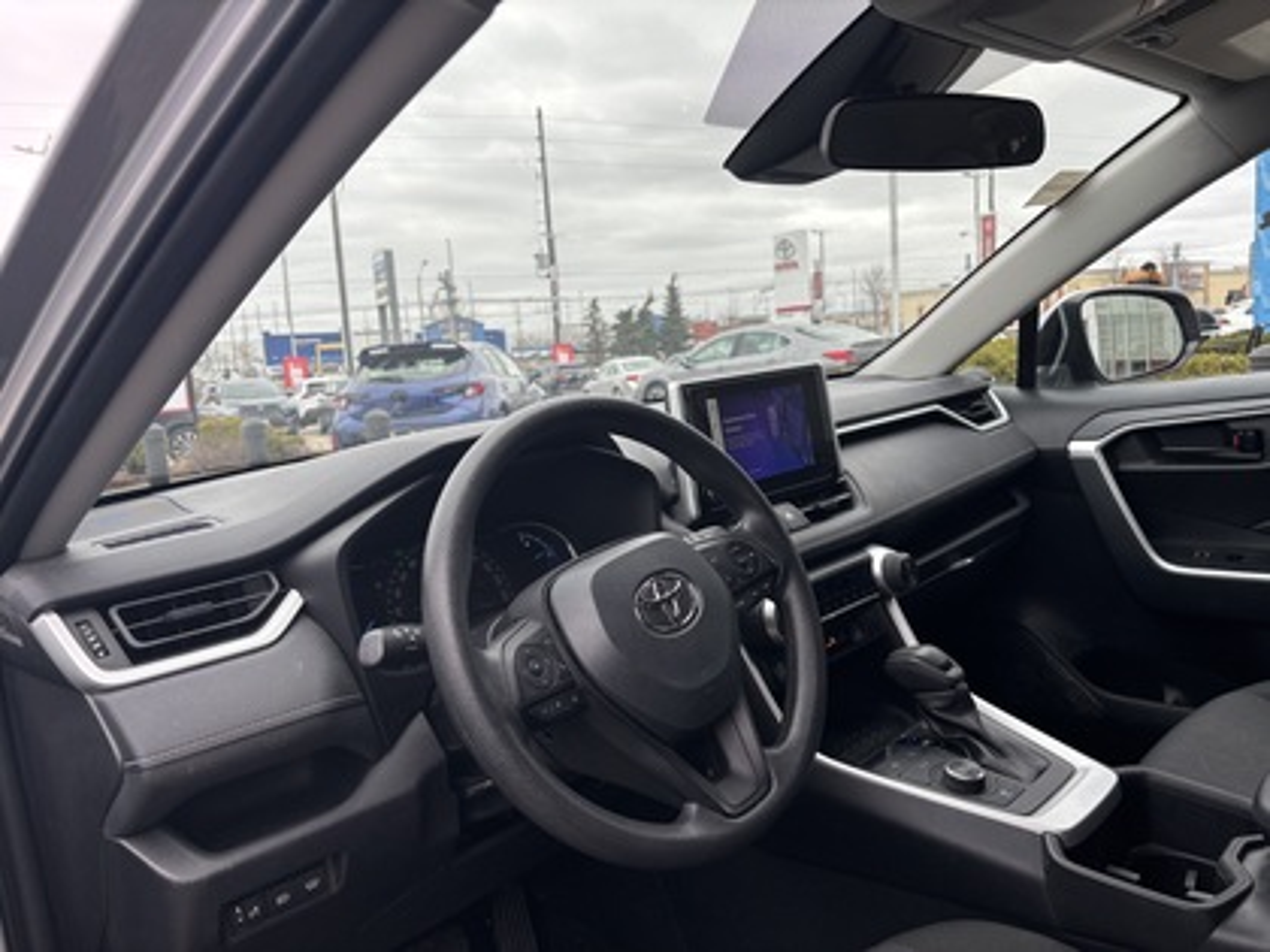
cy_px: 476
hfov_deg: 67.3
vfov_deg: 53.1
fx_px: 954
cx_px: 635
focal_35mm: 26
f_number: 1.6
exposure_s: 1/634
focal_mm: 5.96
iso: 50
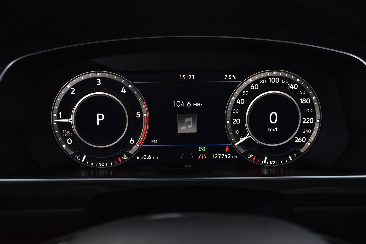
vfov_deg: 29.9
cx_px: 183
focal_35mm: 45
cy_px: 122
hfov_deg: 43.6
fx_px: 457
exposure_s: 1/25
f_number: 5.6
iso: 1250
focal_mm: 30
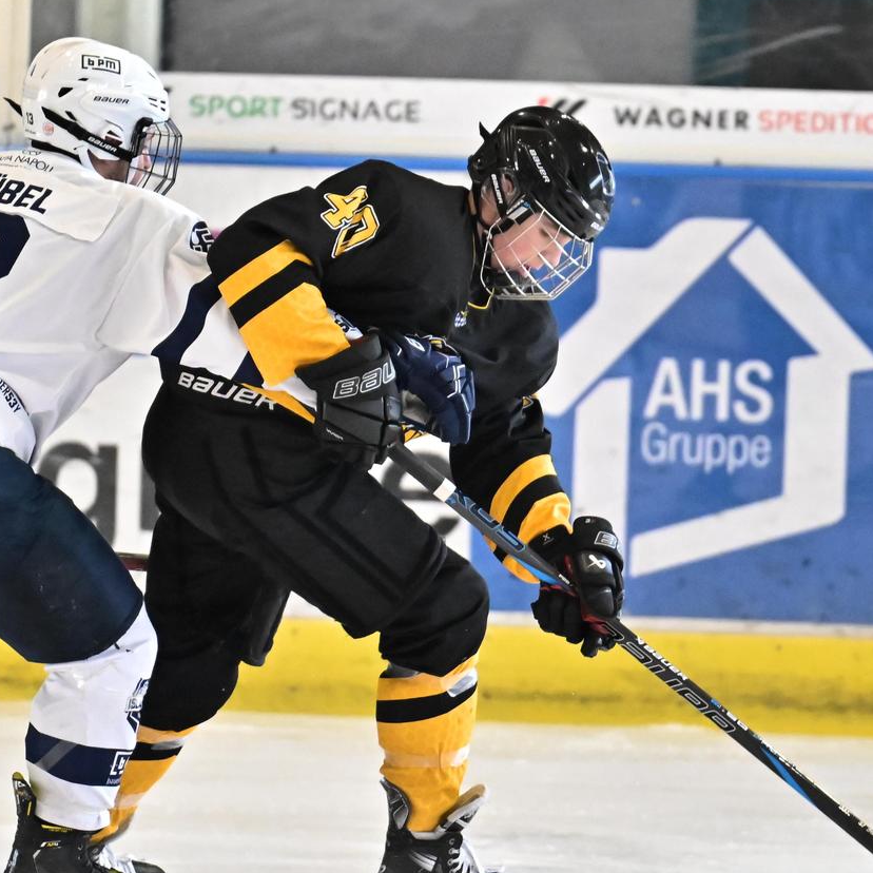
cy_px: 393
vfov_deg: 3.0
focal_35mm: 591
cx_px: 429
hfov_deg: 3.0
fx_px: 16863
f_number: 2.8
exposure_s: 1/800
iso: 4000
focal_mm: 200
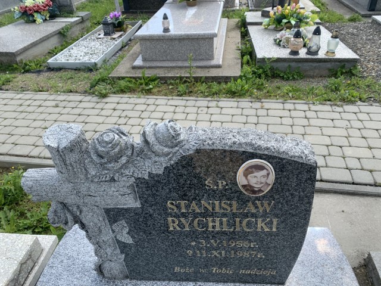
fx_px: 286
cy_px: 143
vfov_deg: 53.1
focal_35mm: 26
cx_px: 190
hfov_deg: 67.3
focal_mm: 4.25
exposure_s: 1/829
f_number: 1.8
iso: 25
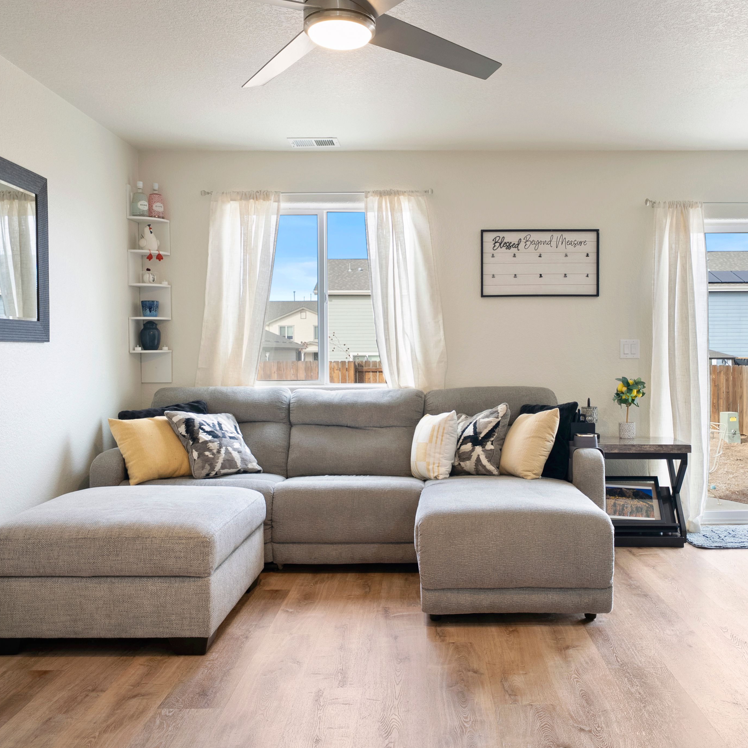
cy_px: 368
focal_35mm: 30
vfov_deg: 54.0
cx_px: 428
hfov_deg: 53.8
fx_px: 733
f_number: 8
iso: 640
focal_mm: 23
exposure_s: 1/4
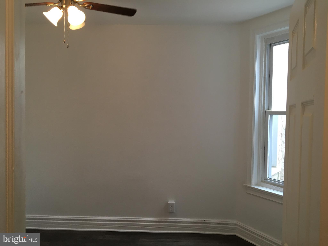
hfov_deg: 61.7
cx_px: 164
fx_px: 275
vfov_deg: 48.2
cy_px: 123
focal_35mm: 29
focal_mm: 4.15
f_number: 2.2
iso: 25
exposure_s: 1/30
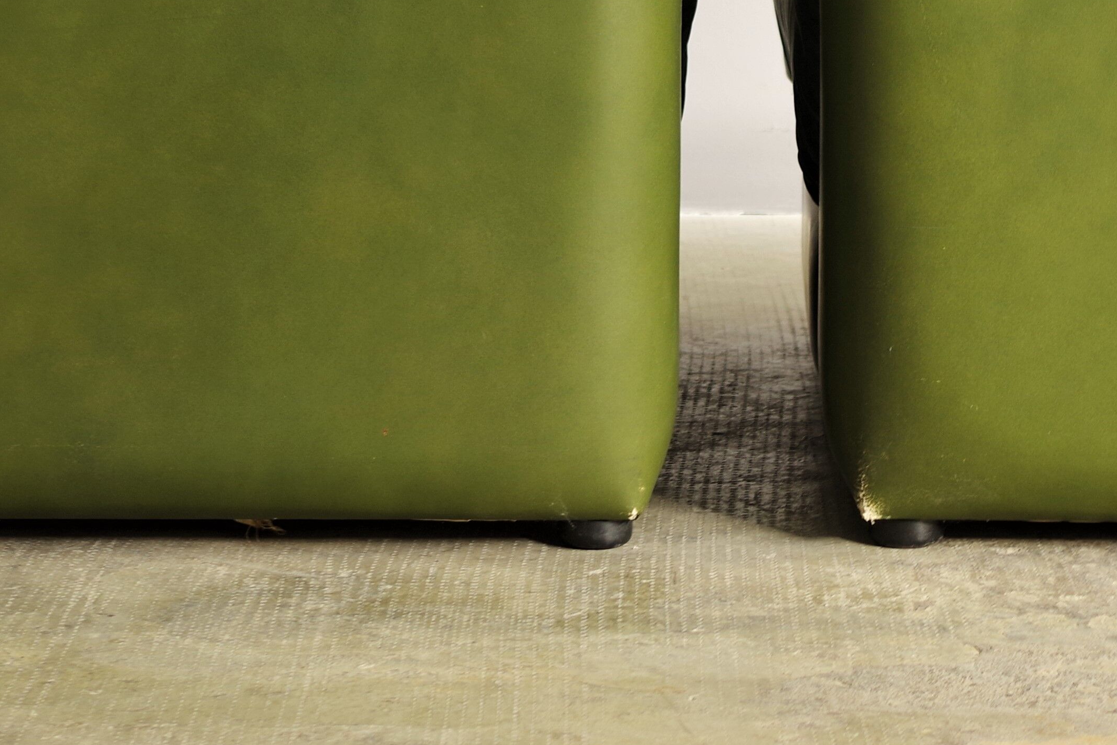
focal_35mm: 123
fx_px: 3816
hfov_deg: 16.6
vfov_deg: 11.0
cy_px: -129
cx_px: 736
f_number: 4
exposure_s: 1/6
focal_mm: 30.63
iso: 100
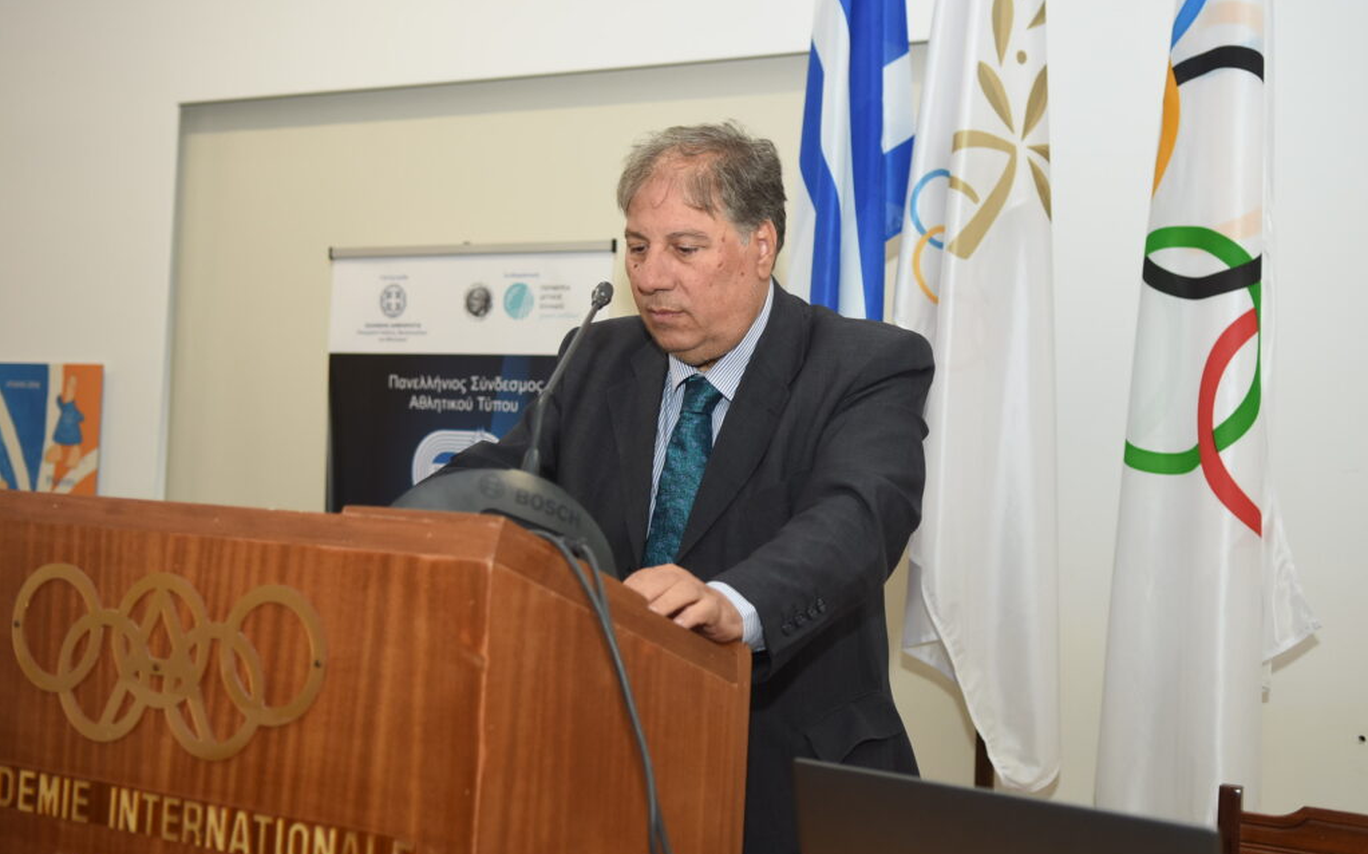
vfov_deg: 28.0
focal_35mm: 46
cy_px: 422
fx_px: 1714
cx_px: 684
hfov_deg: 43.5
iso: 500
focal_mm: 30
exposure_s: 1/250
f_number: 2.8
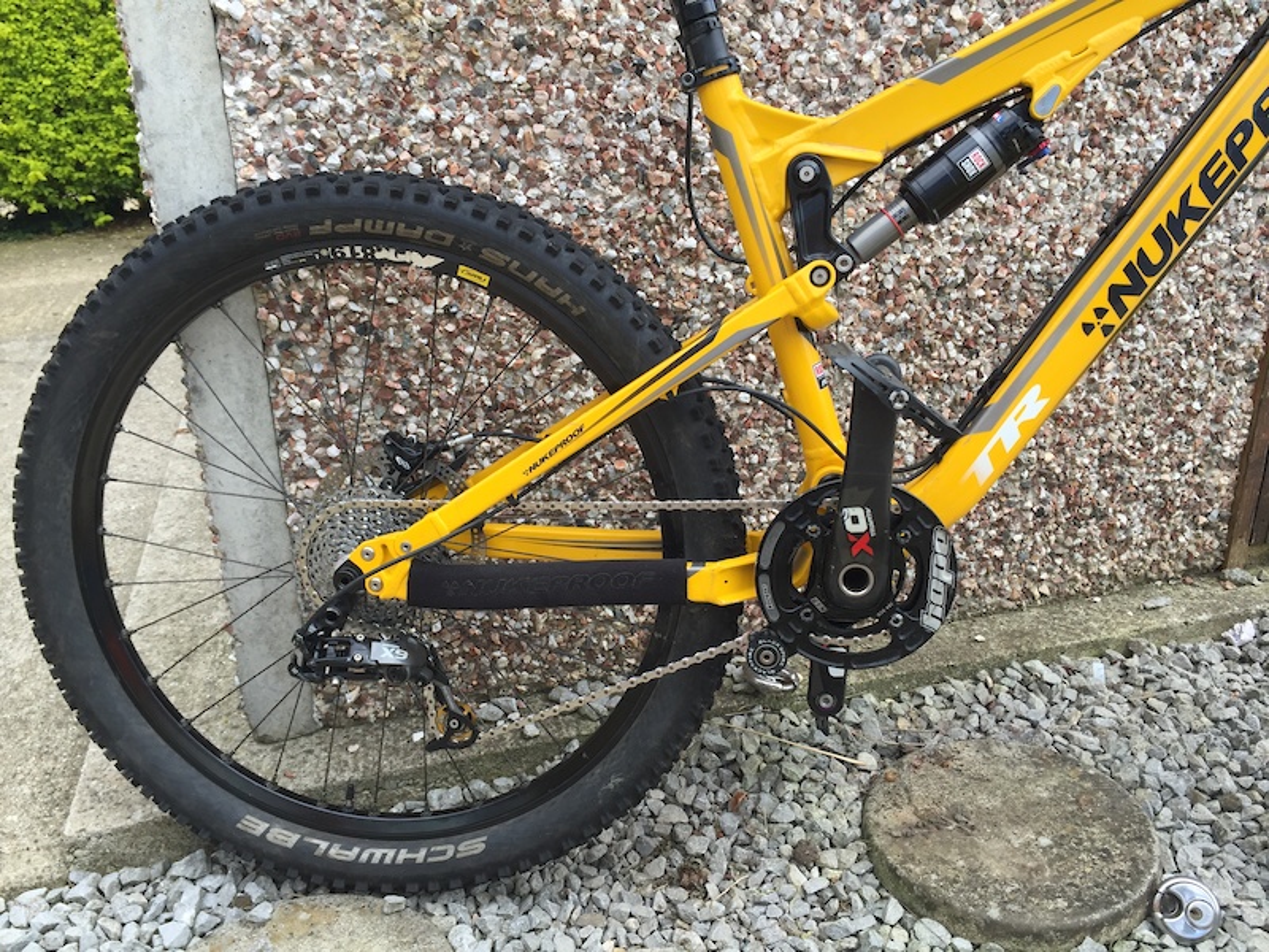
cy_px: 476
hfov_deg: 61.7
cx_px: 634
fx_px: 1063
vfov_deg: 48.2
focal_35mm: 29
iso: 32
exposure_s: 1/311
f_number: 2.2
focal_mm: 4.15
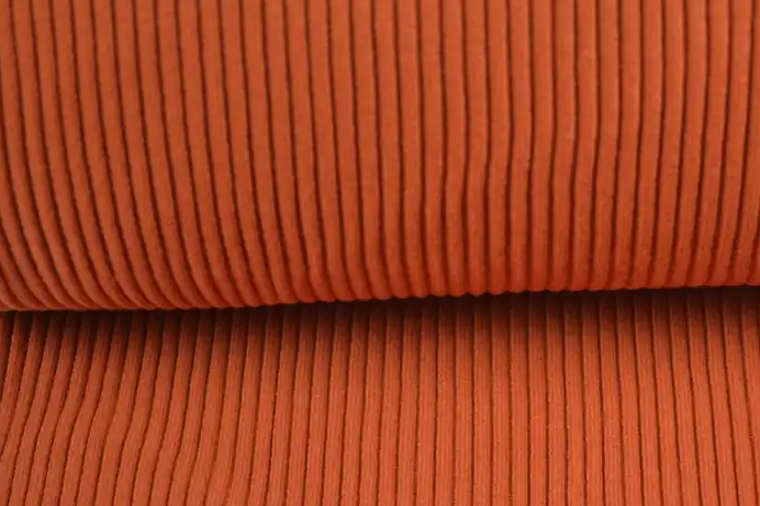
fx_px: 1921
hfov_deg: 22.2
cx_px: 544
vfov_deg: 15.0
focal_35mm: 91
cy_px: 326
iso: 100
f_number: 5.6
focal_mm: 42
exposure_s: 1/15
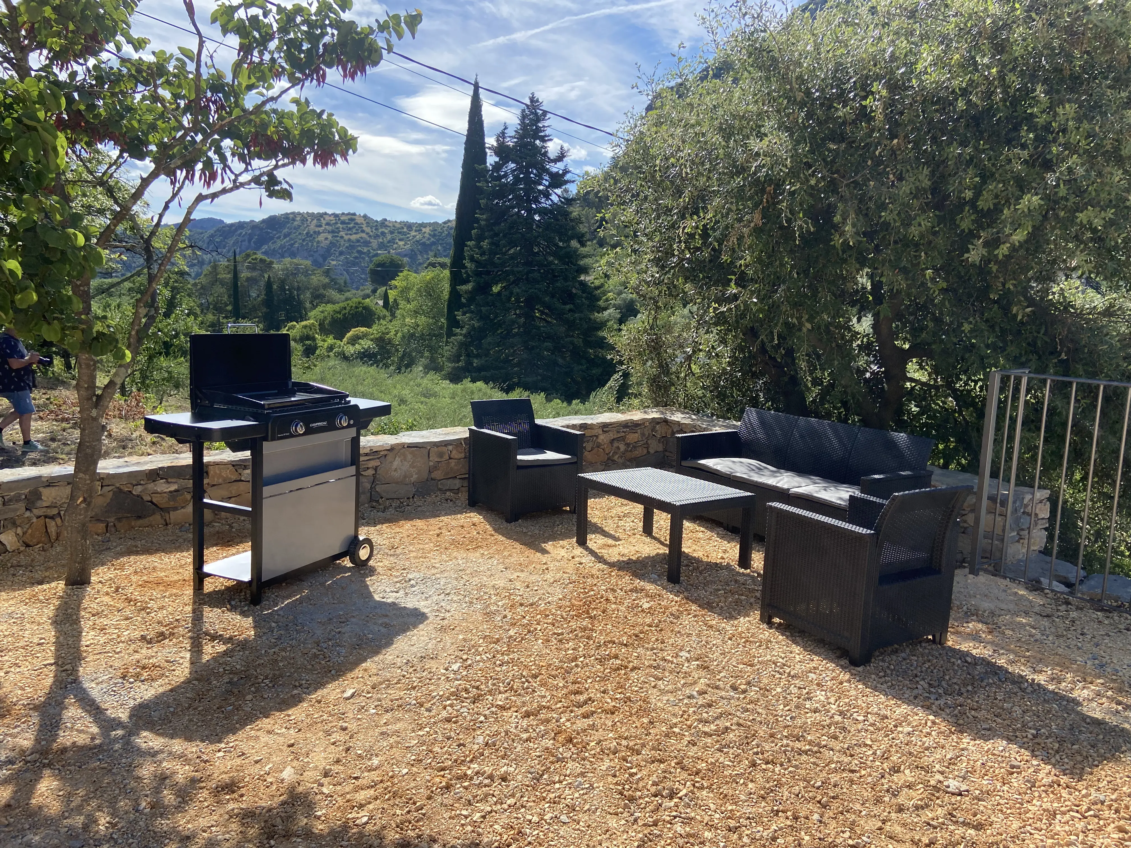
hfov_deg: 67.3
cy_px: 424
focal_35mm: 26
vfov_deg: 53.1
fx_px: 849
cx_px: 566
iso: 32
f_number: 1.8
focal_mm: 4.25
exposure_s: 1/1701
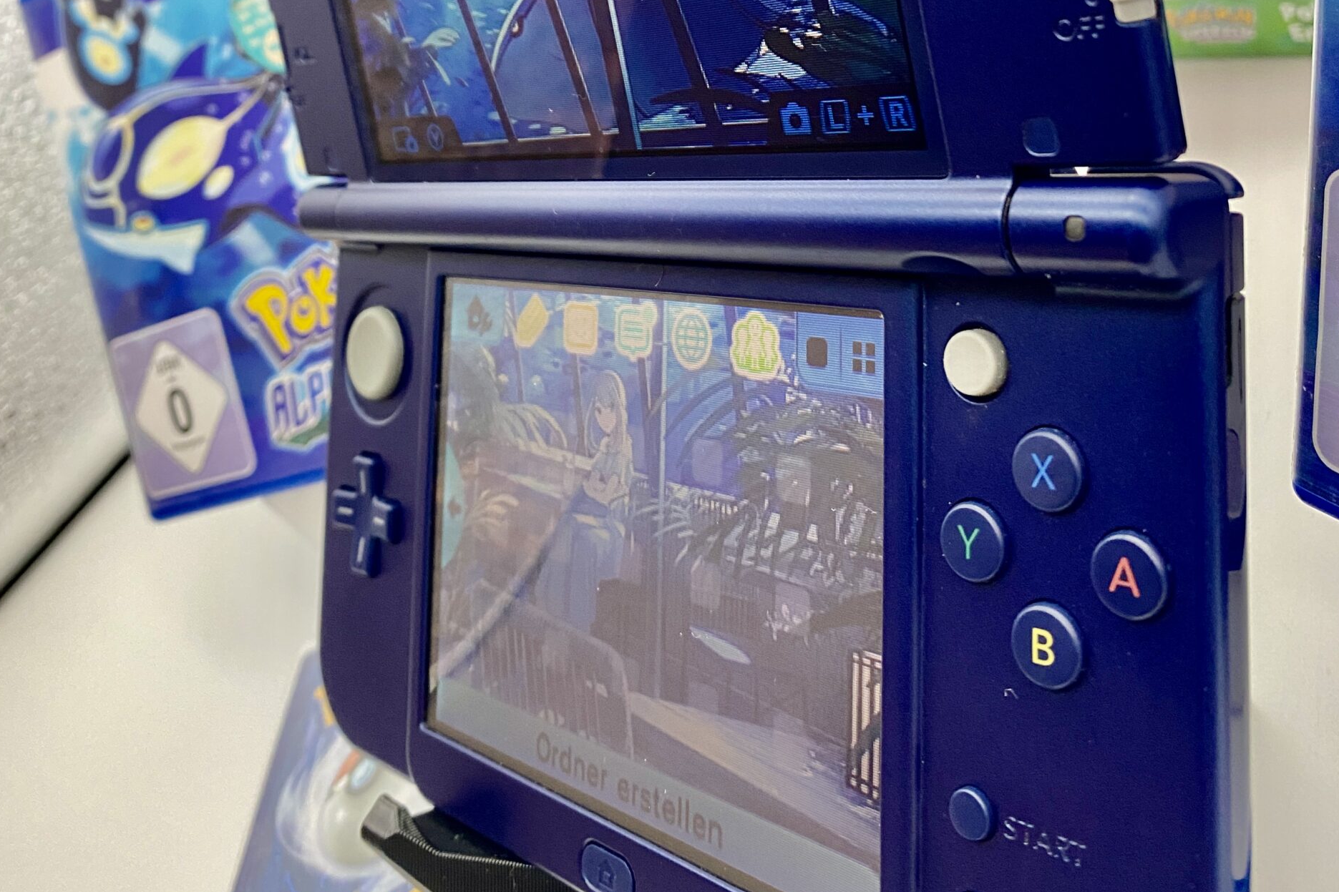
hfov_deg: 51.9
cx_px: 668
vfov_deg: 34.0
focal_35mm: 37
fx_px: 1376
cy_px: 89
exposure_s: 1/60
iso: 160
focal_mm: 4.25
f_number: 1.8
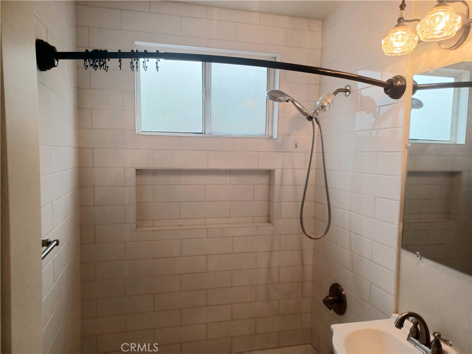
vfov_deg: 54.9
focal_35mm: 25
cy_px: 177
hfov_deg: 69.4
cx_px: 236
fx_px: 341
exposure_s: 1/50
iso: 64
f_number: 1.8
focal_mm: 4.6
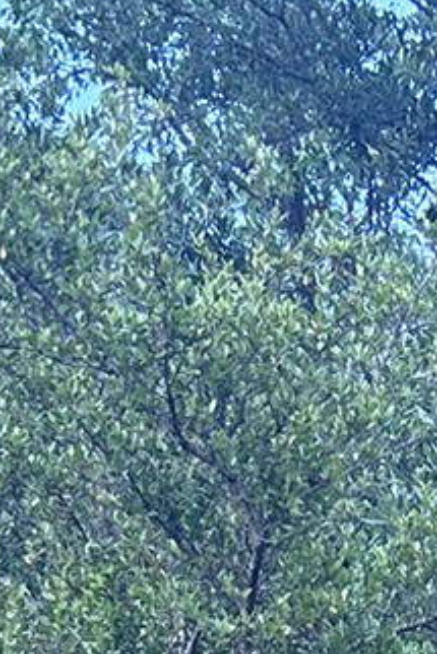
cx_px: 697
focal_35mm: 172
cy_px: 1913
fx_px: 3128
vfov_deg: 9.5
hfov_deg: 7.8
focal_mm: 5.7
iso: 50
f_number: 1.5
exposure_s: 1/339
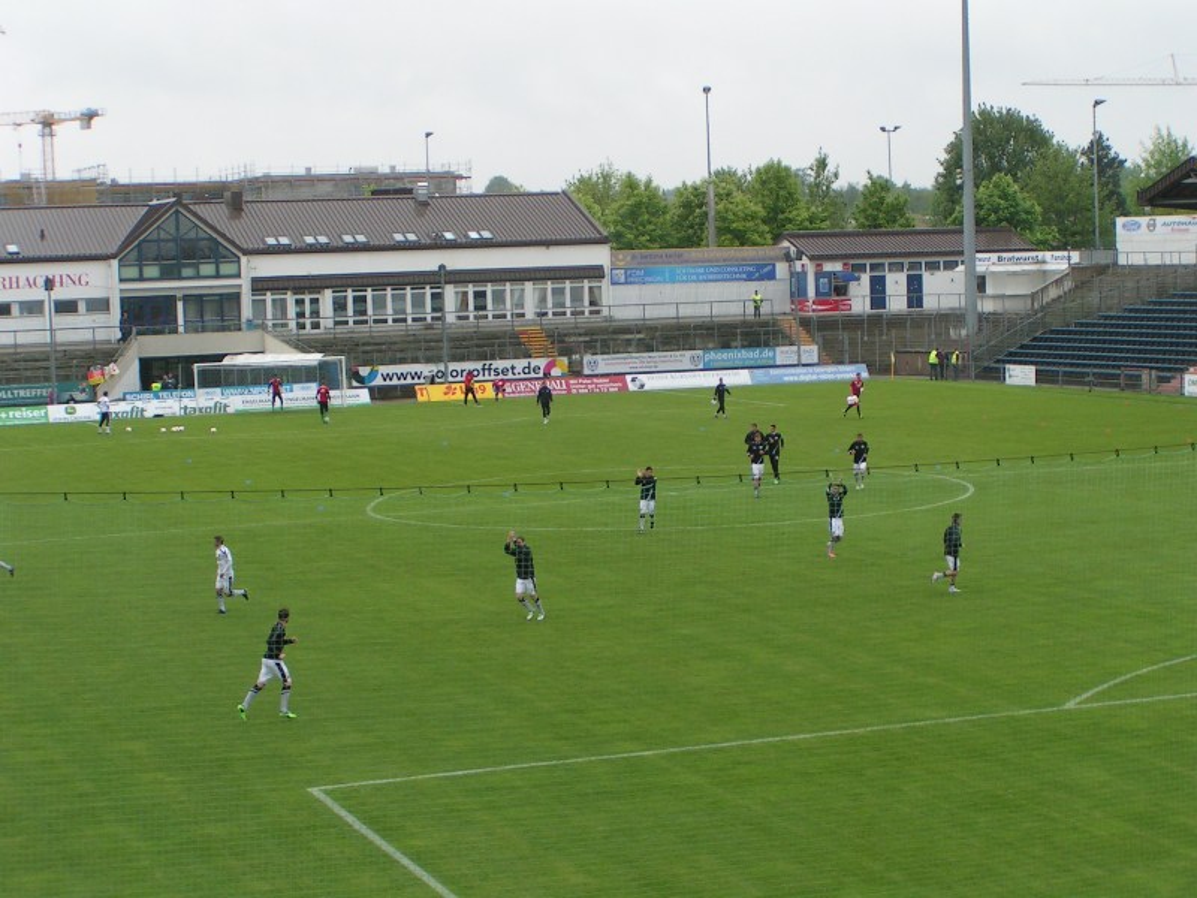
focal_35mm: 72
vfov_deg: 20.4
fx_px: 2490
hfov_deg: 27.0
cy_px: 449
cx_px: 598
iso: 50
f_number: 5
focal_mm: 11
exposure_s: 1/250
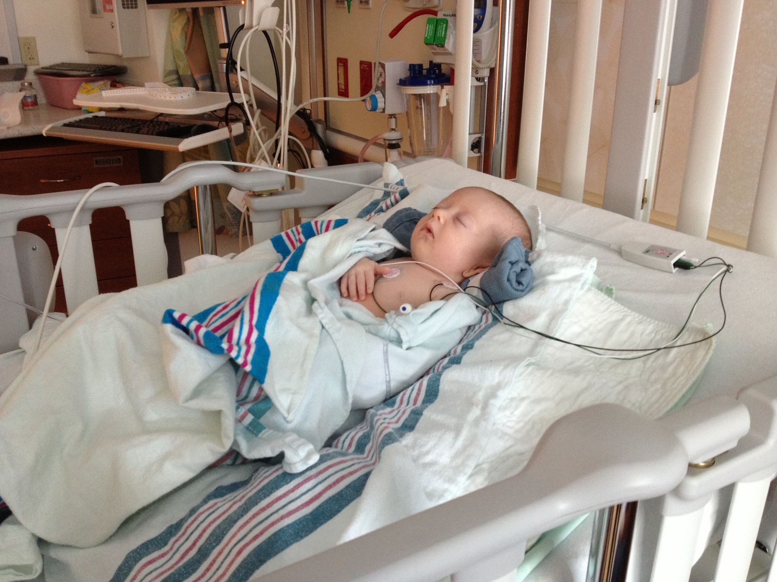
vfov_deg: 40.7
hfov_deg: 52.6
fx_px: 786
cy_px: 291
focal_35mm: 35
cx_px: 388
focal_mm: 4.28
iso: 160
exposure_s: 1/20
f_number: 2.4
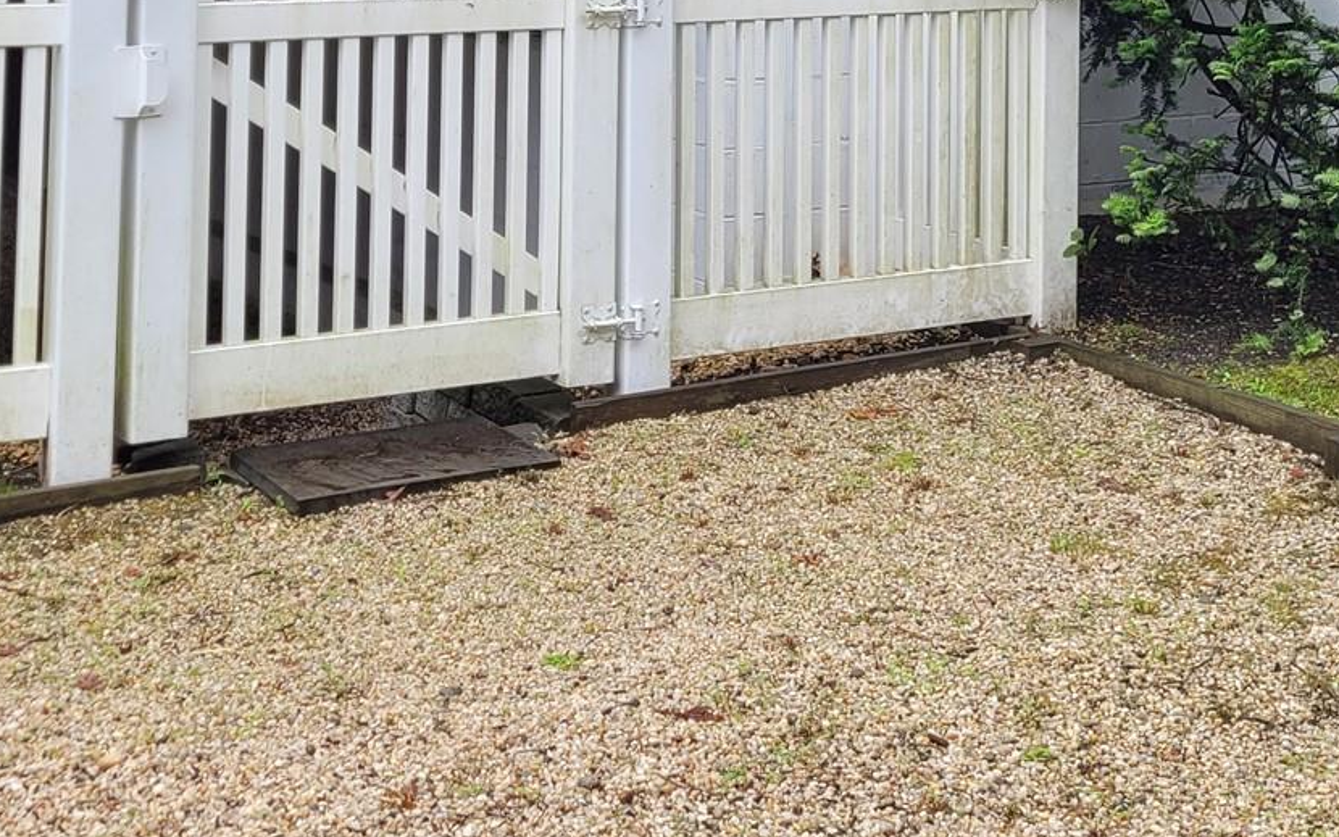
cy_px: -214
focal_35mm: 68
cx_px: 973
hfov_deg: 29.8
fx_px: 2482
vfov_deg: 18.0
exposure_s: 1/253
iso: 40
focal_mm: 5.4
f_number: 1.8
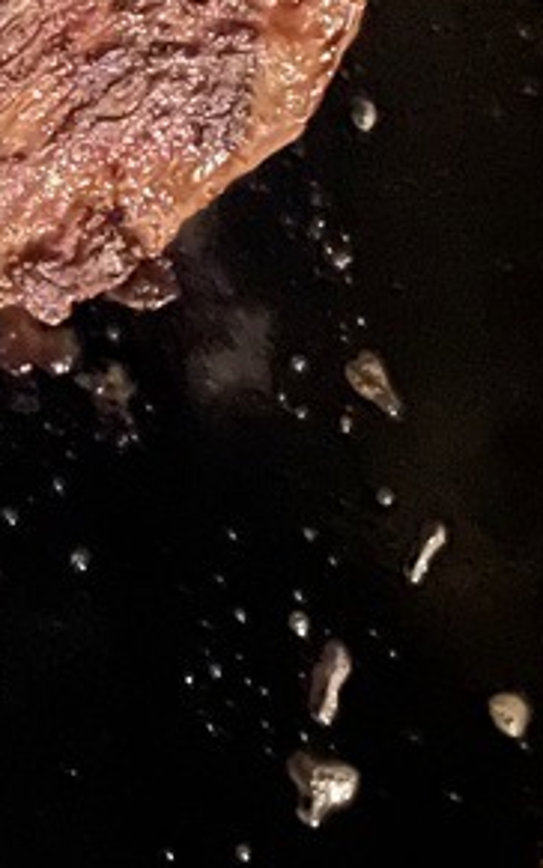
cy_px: -298
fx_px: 2296
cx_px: -298
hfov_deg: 12.7
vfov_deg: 19.5
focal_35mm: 97
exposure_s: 1/4
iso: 5000
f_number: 1.6
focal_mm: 4.2
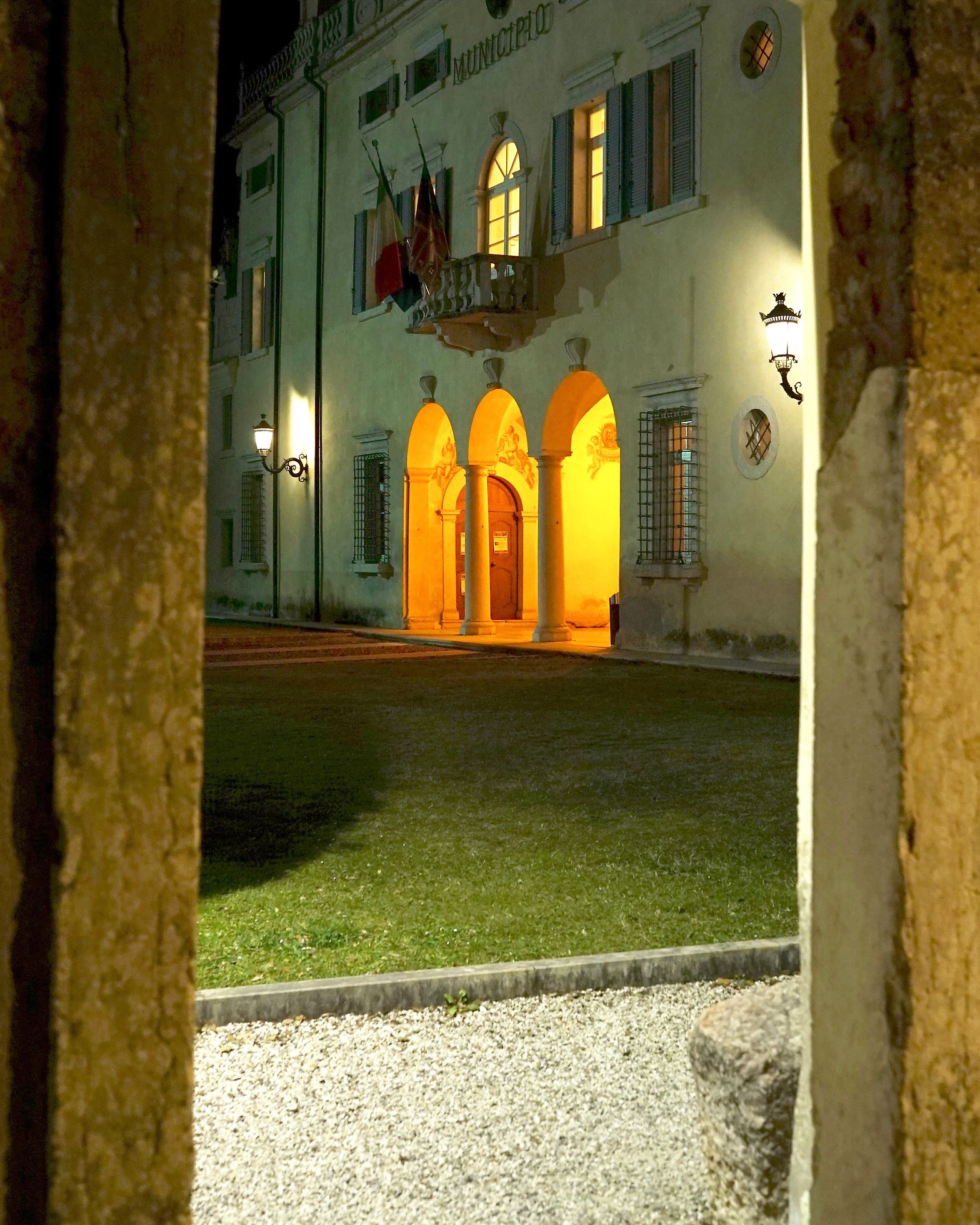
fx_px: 1668
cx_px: 488
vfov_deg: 40.2
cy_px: 504
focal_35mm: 46
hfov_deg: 32.7
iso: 2500
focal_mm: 40
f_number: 5
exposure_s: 1/60
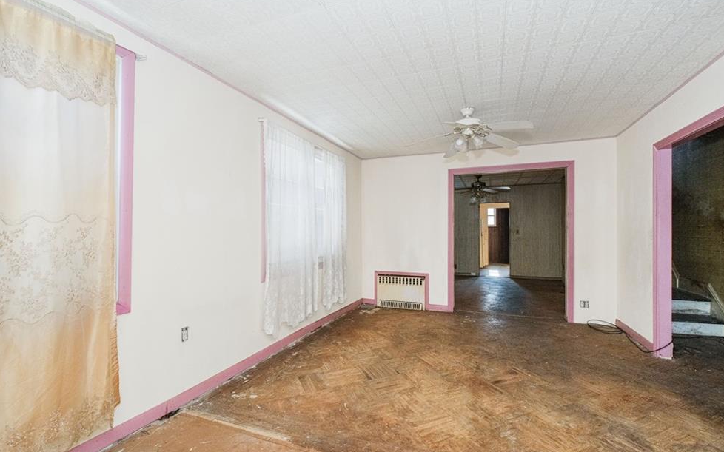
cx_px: 365
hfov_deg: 97.8
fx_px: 316
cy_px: 231
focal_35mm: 16
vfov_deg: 71.2
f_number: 9
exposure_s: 1/80
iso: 1600
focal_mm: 10
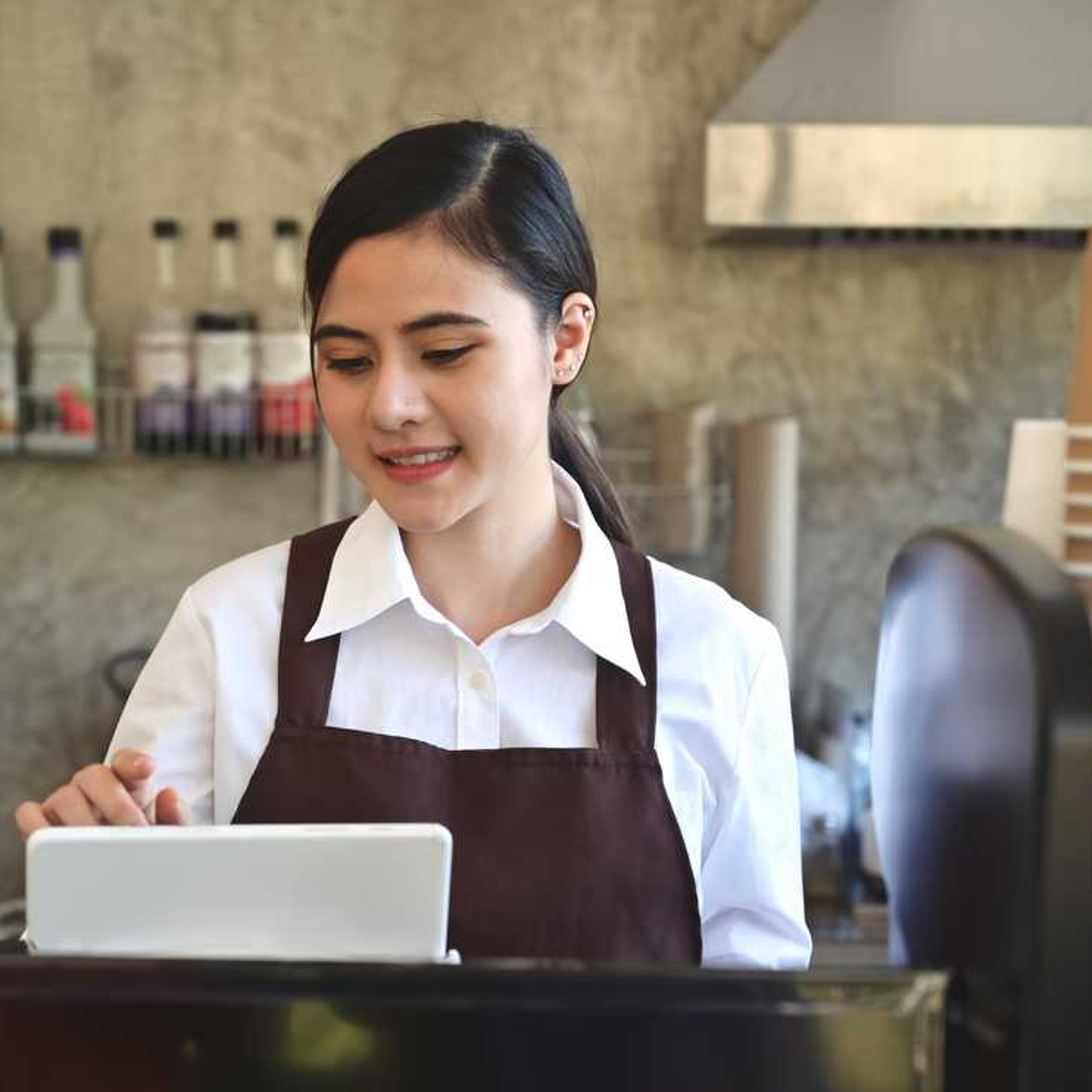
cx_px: 358
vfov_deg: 20.2
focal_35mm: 86
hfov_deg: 20.1
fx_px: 3069
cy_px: 545
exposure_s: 1/60
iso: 200
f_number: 4
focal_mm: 67
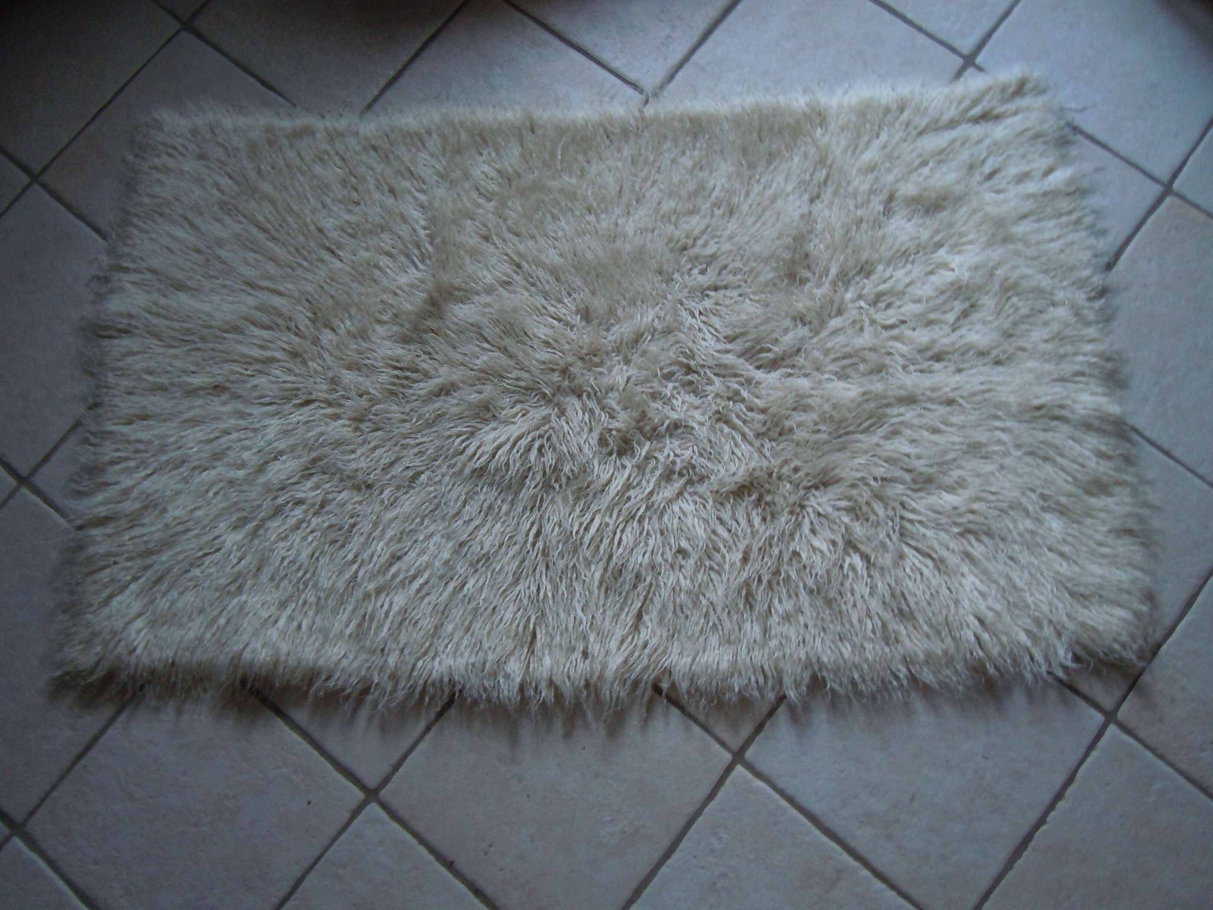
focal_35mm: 30
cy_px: 455
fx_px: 1051
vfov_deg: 46.8
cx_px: 606
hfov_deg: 60.0
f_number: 3.5
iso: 400
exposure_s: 1/5
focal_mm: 5.4
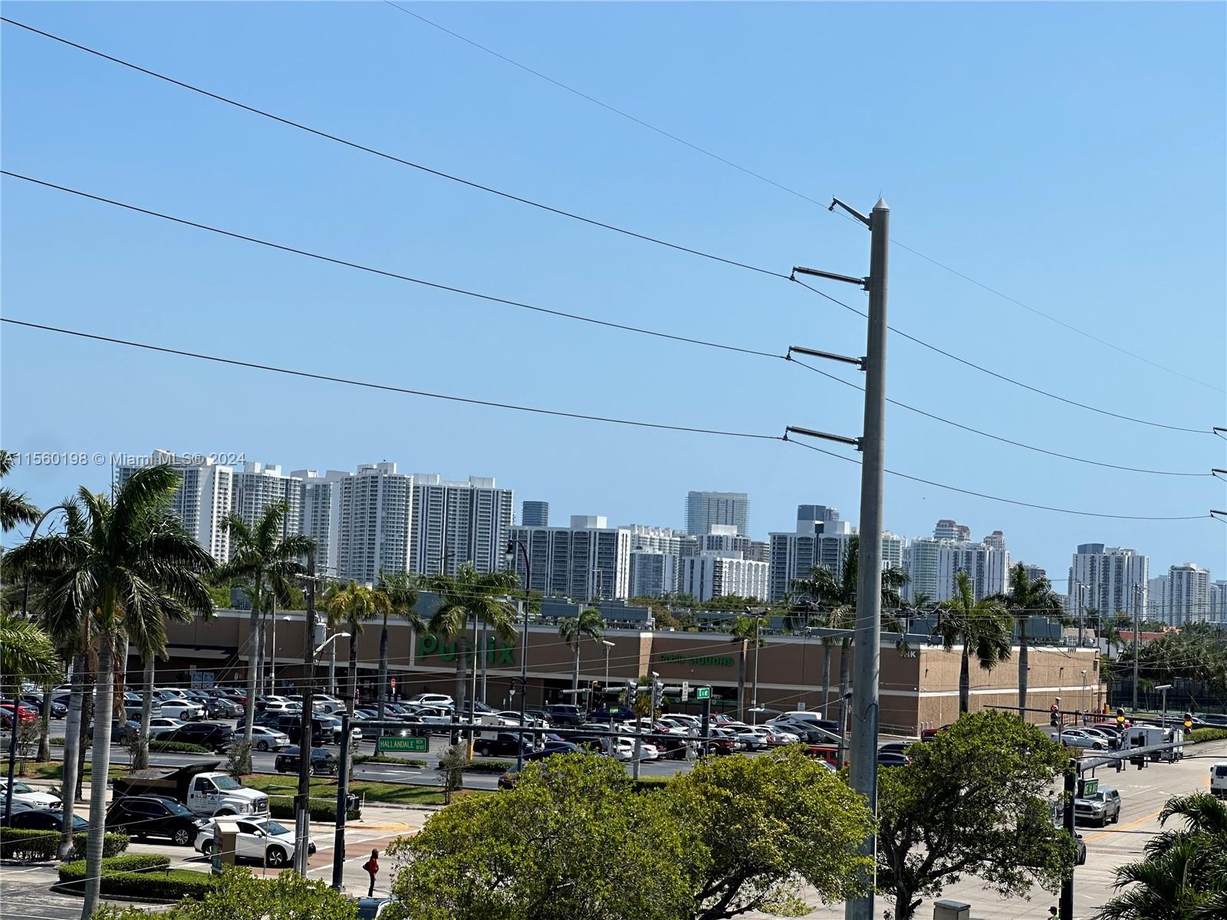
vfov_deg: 19.1
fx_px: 2729
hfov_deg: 25.3
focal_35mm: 77
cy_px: 460
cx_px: 614
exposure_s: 1/1206
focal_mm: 9
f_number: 2.8
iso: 32
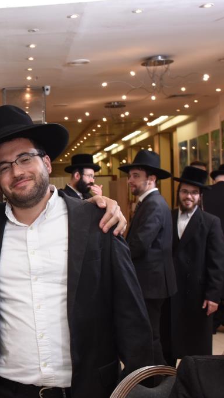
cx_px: -57
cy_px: 199
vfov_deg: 34.9
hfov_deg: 18.8
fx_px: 633
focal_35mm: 60
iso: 800
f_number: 8
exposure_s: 1/100
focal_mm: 38
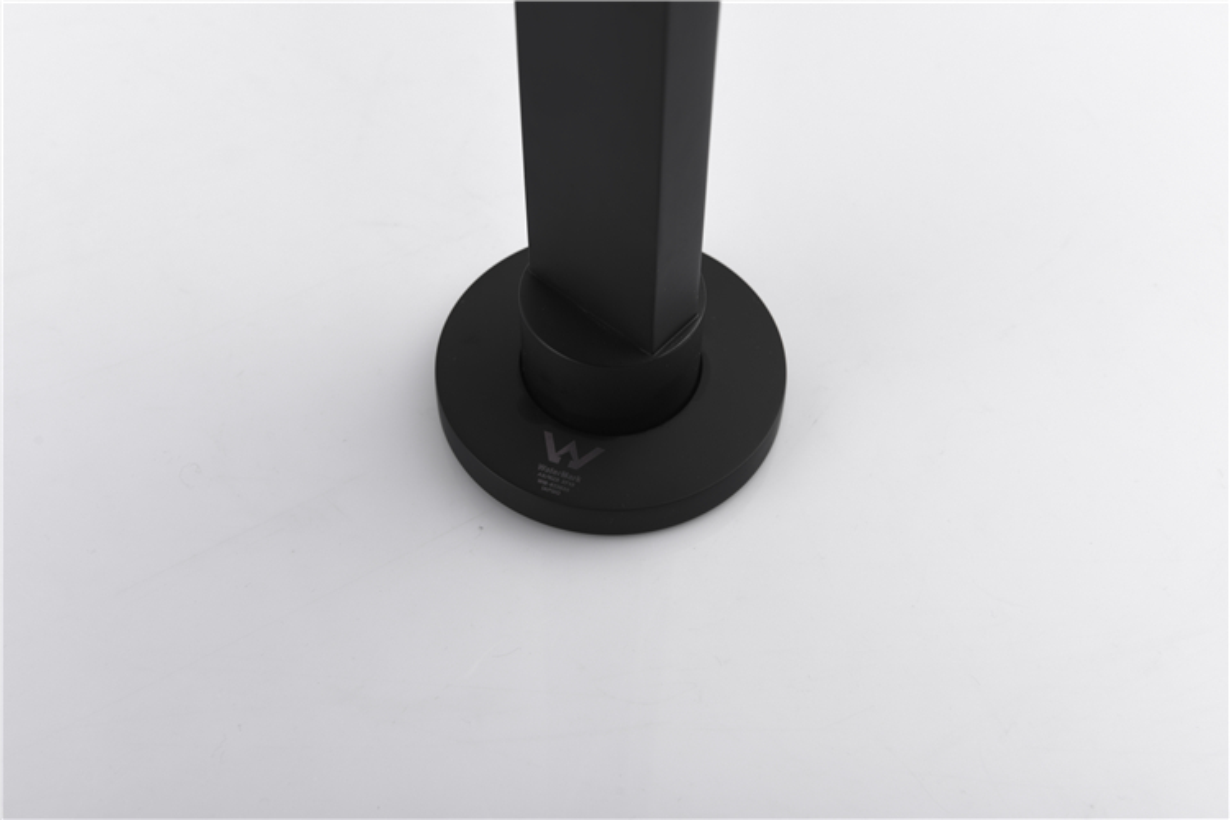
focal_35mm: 48
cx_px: 615
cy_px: 410
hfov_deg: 41.1
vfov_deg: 28.1
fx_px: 1640
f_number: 9
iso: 64
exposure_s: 1/160
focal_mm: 48
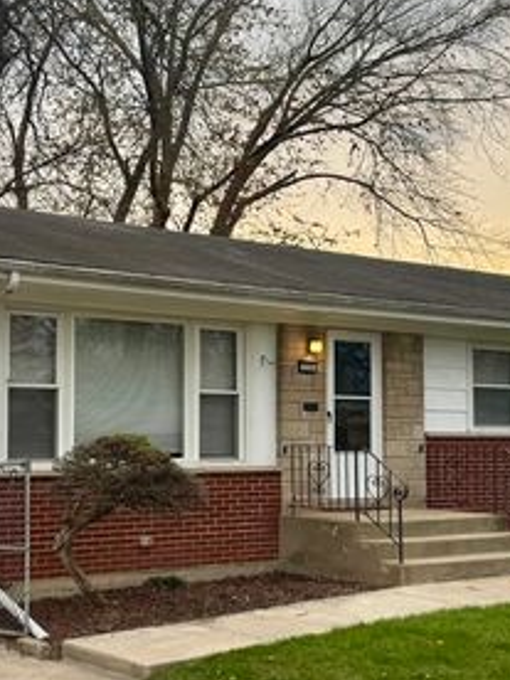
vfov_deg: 33.2
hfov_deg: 25.1
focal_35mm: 58
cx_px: 175
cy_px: 366
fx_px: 1139
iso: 64
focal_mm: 6.76
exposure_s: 1/250
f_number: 1.78
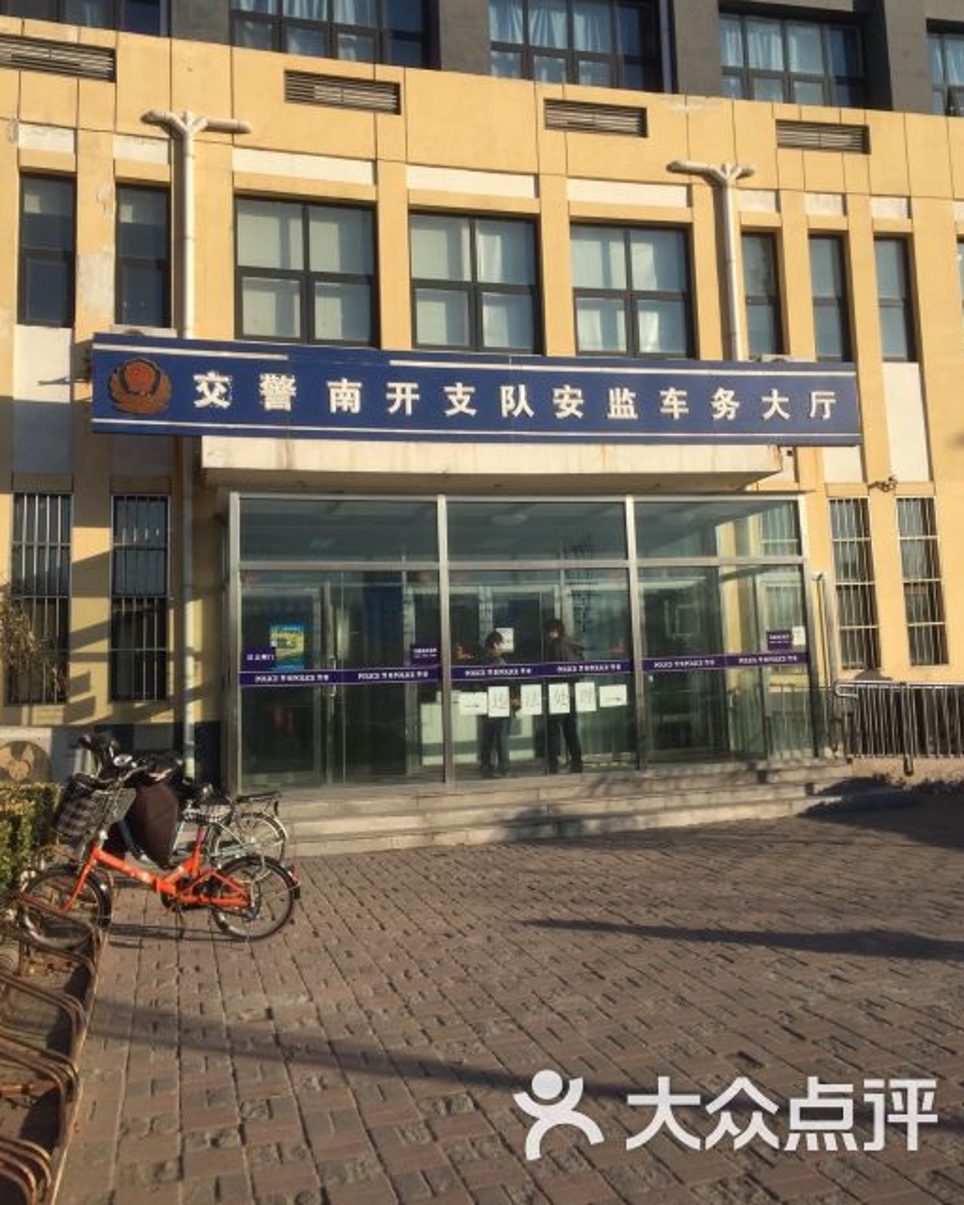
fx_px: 1106
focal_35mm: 31
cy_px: 553
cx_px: 491
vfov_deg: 57.1
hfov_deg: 47.1
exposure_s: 1/2475
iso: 32
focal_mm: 4.15
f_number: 2.2
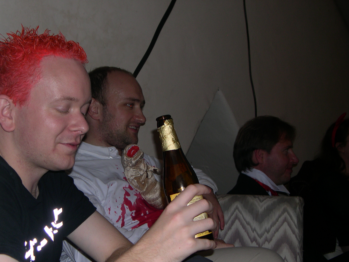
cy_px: 164
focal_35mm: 66
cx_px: 130
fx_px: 666
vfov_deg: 22.2
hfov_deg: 29.3
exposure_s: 1/60
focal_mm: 11.1
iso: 100
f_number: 3.2
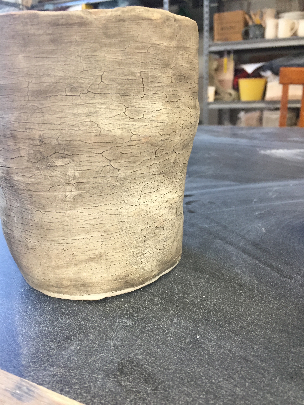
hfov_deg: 48.2
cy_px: 202
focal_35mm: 29
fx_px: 340
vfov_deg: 61.7
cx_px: 152
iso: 50
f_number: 2.2
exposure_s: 1/30
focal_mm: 4.15
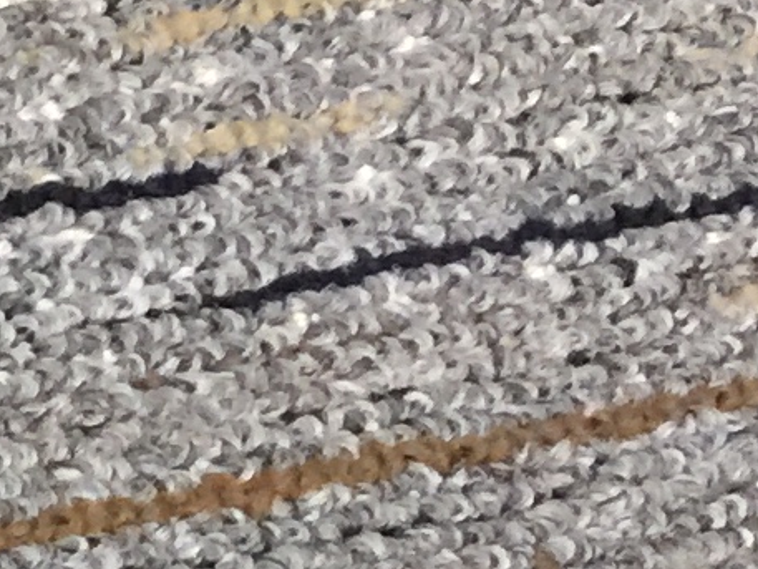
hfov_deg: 7.7
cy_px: 1329
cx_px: -1851
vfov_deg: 6.8
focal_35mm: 207
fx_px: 4534
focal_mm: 4.15
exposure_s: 1/17
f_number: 2.2
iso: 100
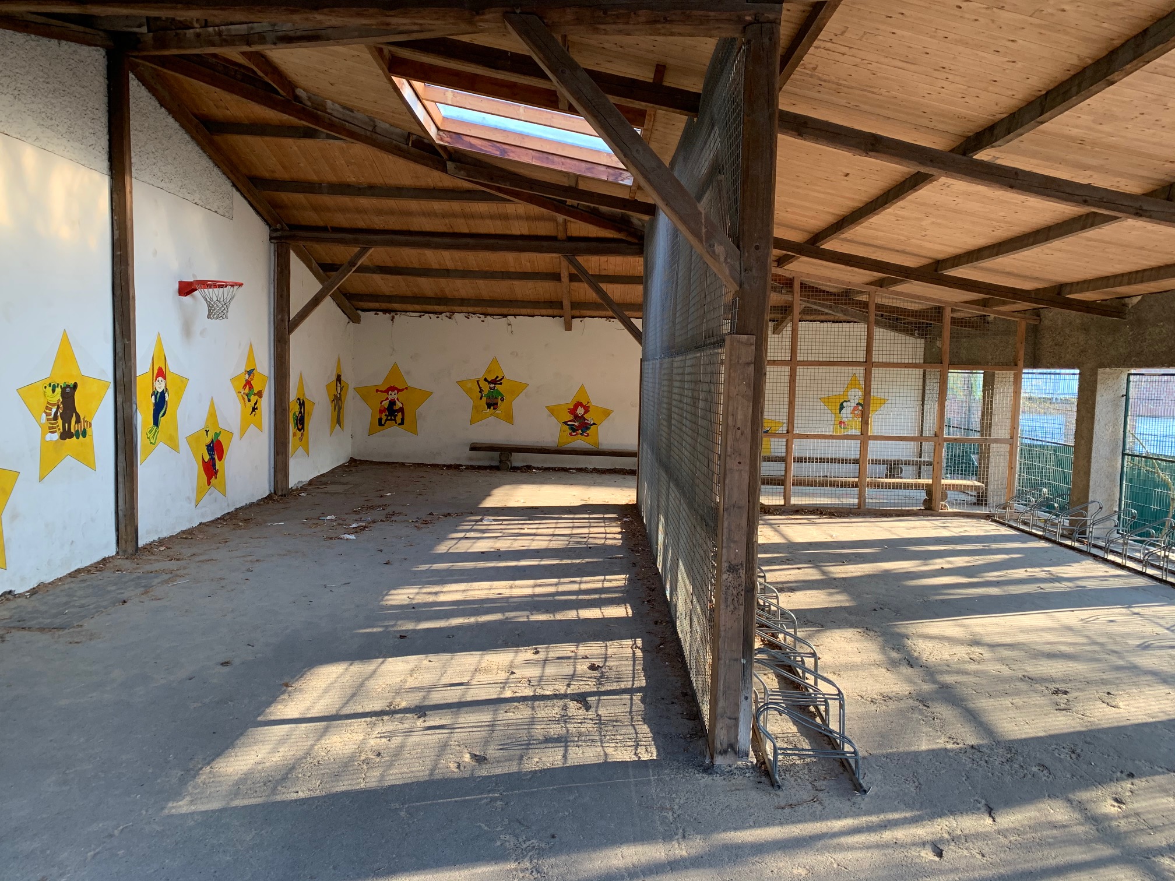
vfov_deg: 53.1
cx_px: 588
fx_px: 883
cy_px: 440
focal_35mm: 26
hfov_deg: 67.3
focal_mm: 4.25
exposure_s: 1/89
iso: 100
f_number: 1.8
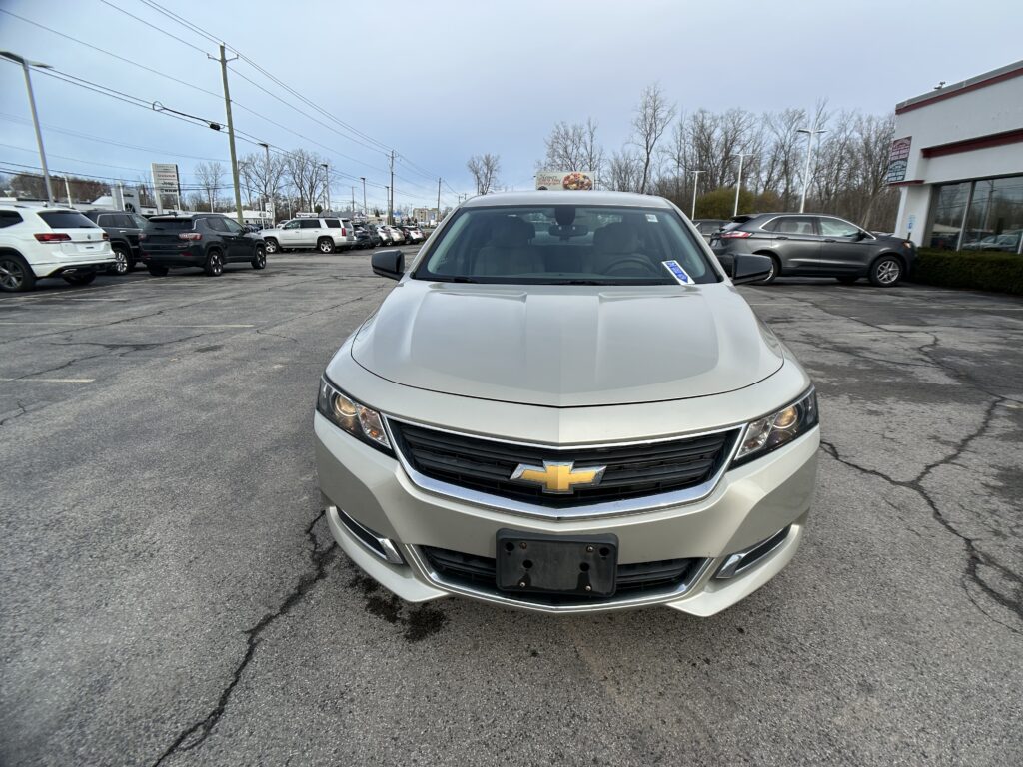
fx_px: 768
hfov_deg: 67.3
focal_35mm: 26
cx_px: 512
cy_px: 384
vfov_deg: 53.1
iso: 50
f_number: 1.5
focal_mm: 5.7
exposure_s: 1/2404
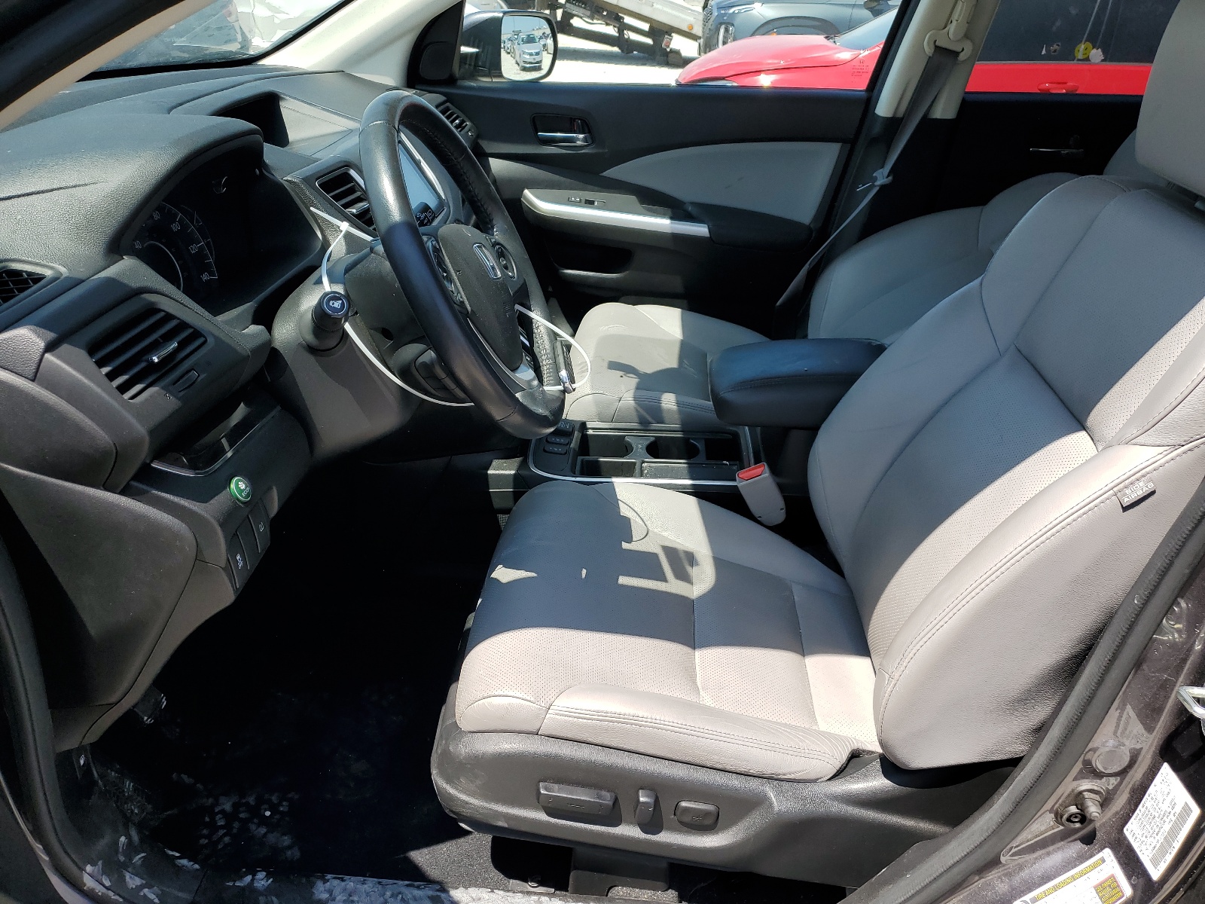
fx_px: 905
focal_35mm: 26
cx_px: 602
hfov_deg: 67.3
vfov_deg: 53.1
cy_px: 452
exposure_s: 1/1429
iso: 50
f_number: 1.5
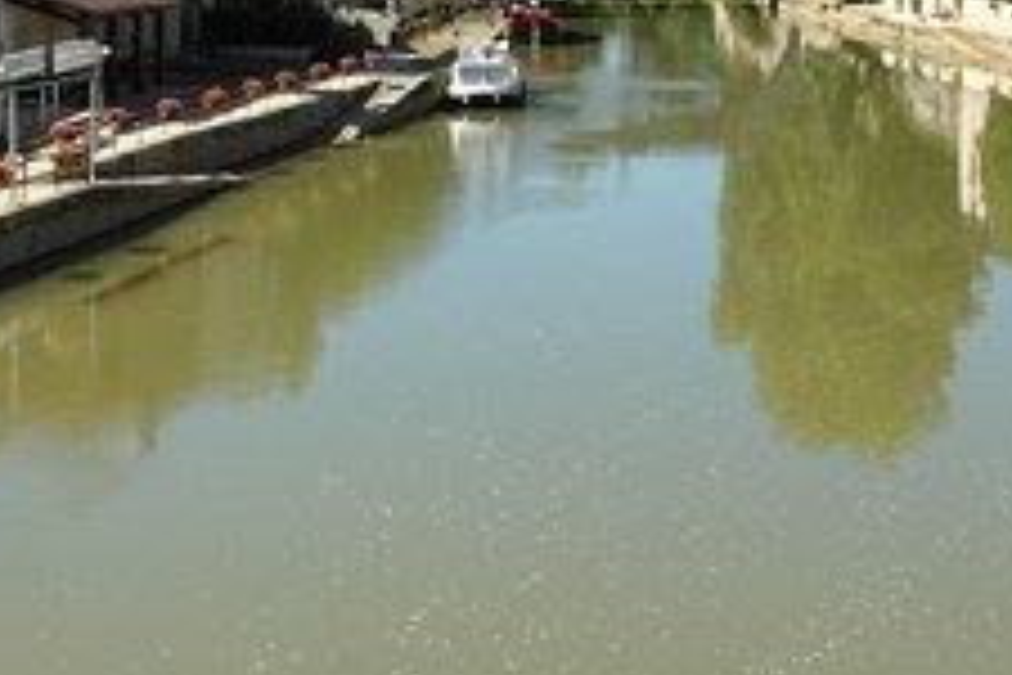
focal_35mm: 81
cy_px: 43
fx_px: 2277
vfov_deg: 16.6
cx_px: 436
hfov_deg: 25.0
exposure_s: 1/750
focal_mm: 6.2
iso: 100
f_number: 4.3
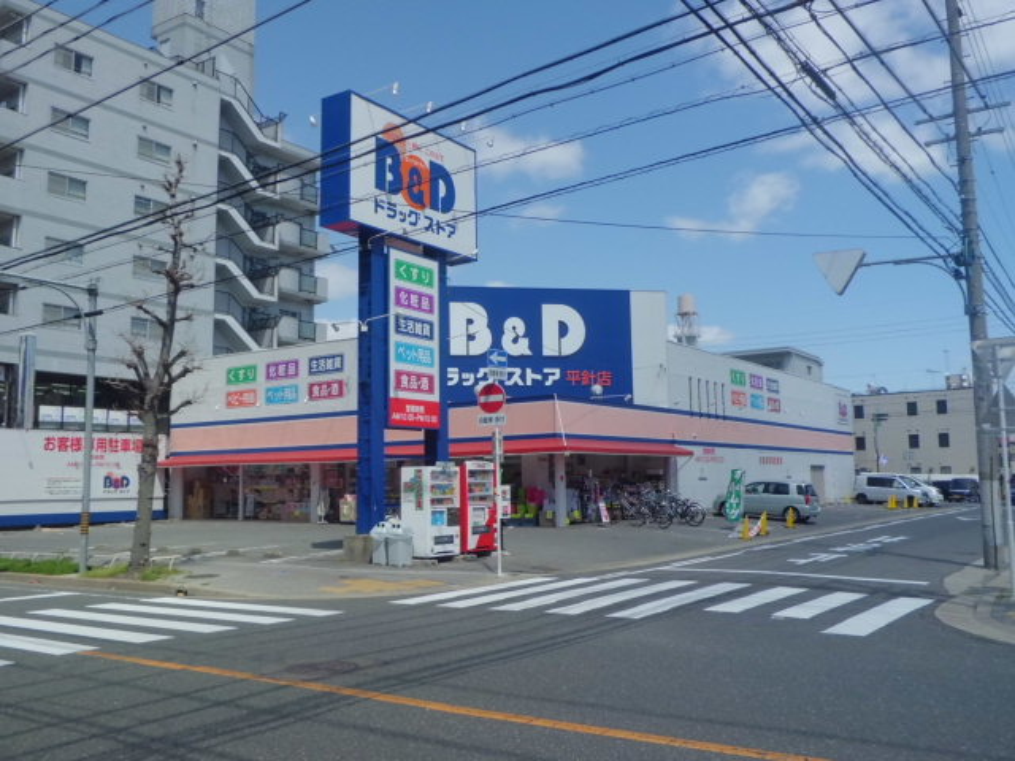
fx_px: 909
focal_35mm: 31
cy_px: 380
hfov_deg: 58.4
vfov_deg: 45.4
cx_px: 508
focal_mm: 5.5
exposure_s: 1/200
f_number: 8.2
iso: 64
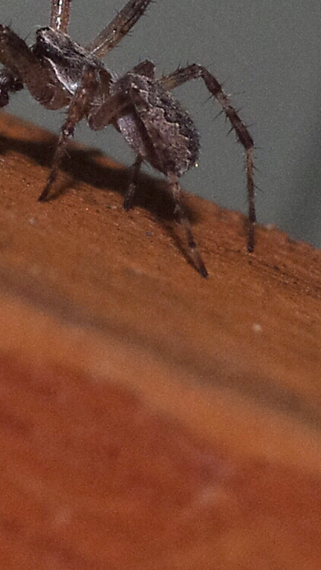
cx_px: -51
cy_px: 83
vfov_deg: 9.2
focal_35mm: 233
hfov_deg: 5.2
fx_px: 3523
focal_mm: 50
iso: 800
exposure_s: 1/100
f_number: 8
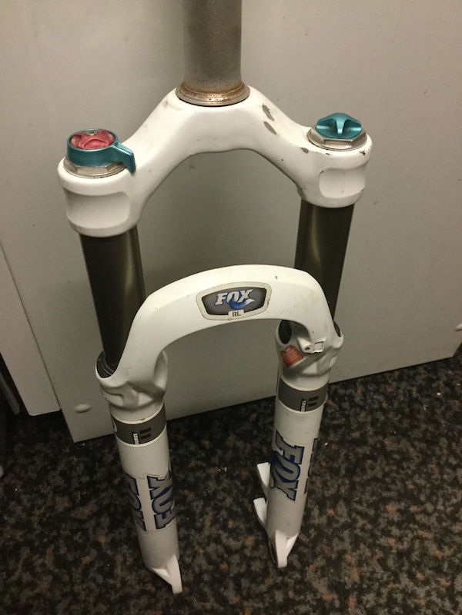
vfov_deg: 58.4
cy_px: 308
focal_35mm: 31
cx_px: 231
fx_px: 552
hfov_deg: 45.4
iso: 200
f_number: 2.4
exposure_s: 1/25
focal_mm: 3.3
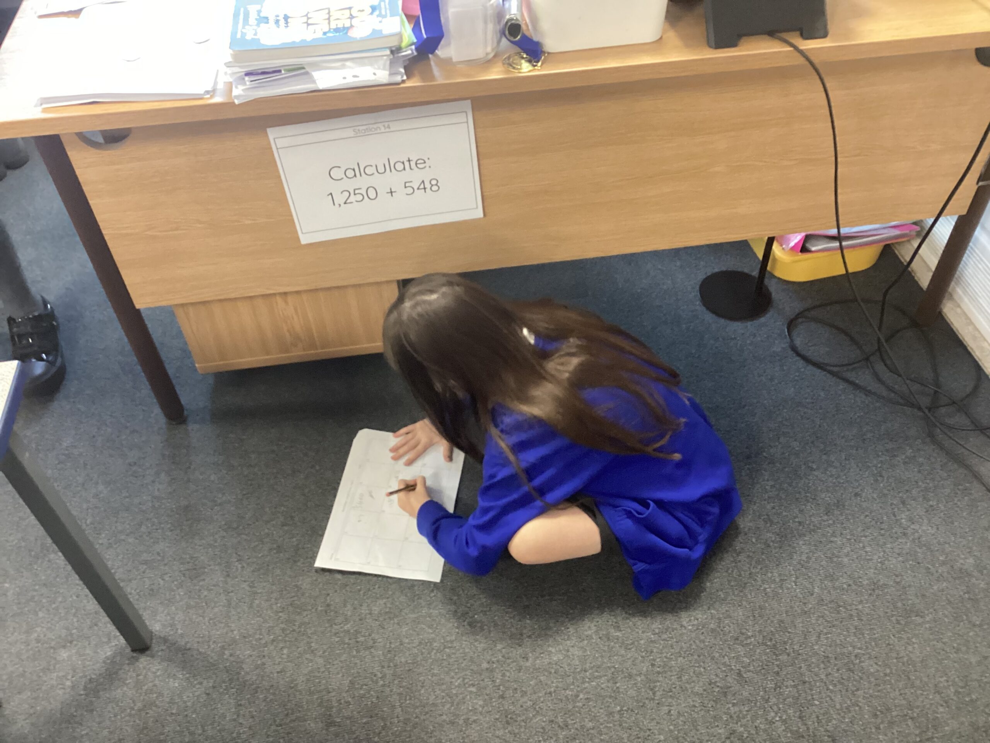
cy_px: 372
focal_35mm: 31
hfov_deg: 58.4
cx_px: 495
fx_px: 887
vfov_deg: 45.4
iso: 320
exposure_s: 1/30
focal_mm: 3.3
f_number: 2.4
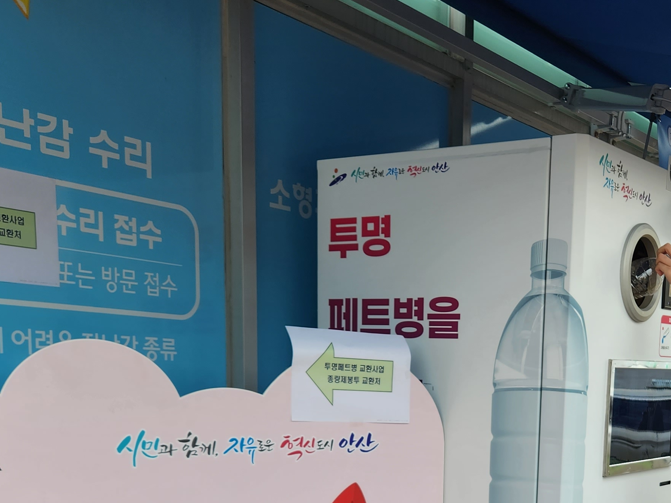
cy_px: 535
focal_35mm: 52
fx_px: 1008
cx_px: 517
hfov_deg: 35.8
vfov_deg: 26.2
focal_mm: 5.4
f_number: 1.8
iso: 20
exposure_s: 1/180
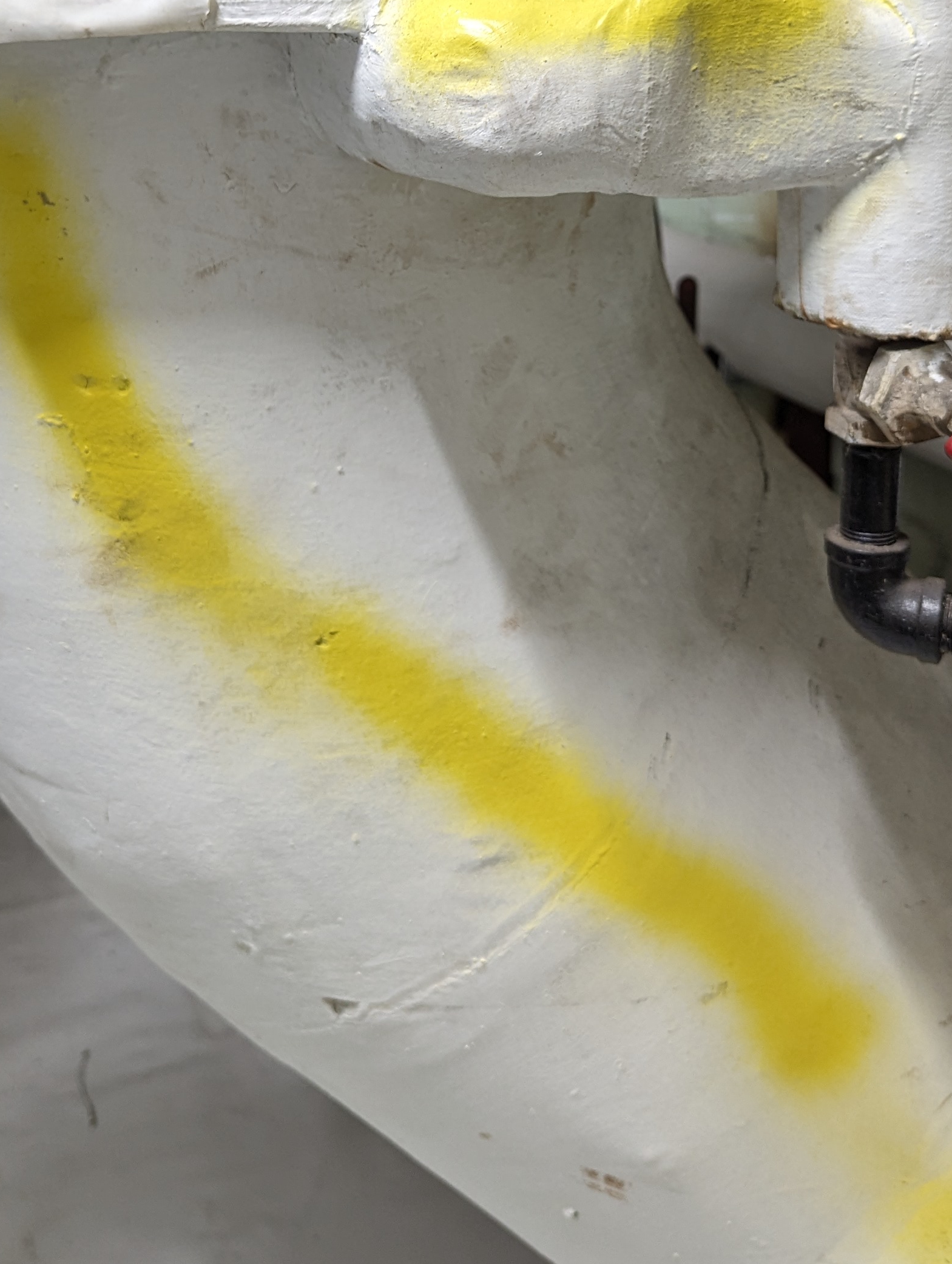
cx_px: 448
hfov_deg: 31.0
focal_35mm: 47
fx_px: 1719
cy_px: 175
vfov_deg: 38.2
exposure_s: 1/30
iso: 177
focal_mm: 6.81
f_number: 1.85
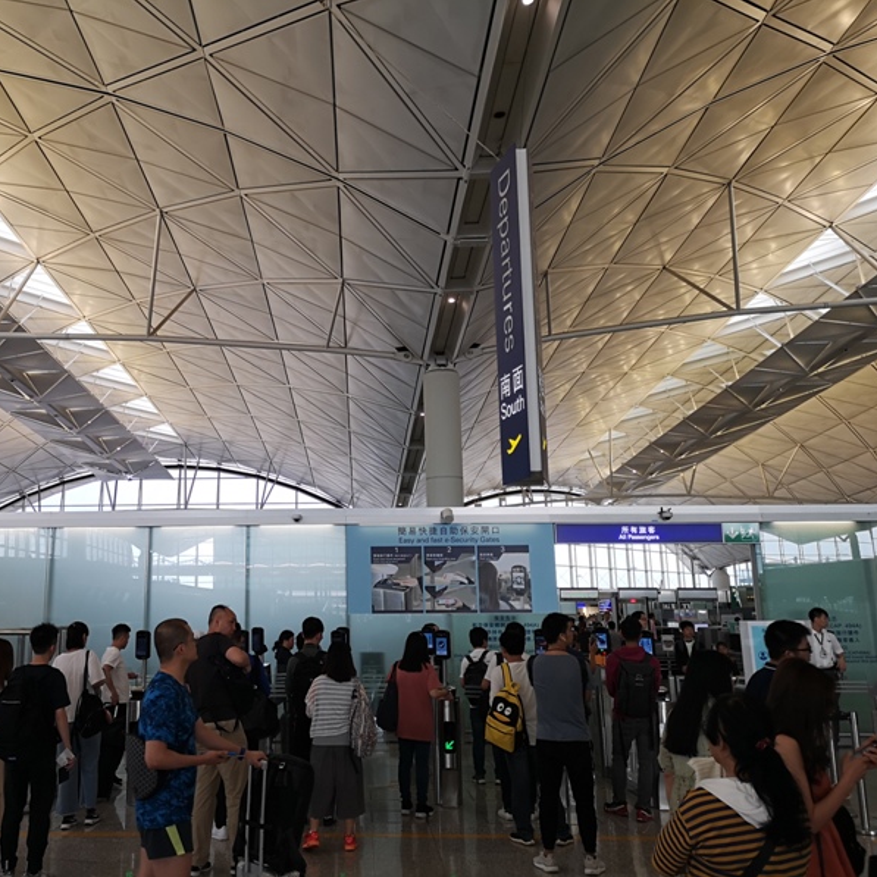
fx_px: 917
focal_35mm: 32
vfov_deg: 51.1
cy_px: 438
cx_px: 308
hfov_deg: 50.4
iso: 64
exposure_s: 1/100
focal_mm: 3.95
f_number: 1.8
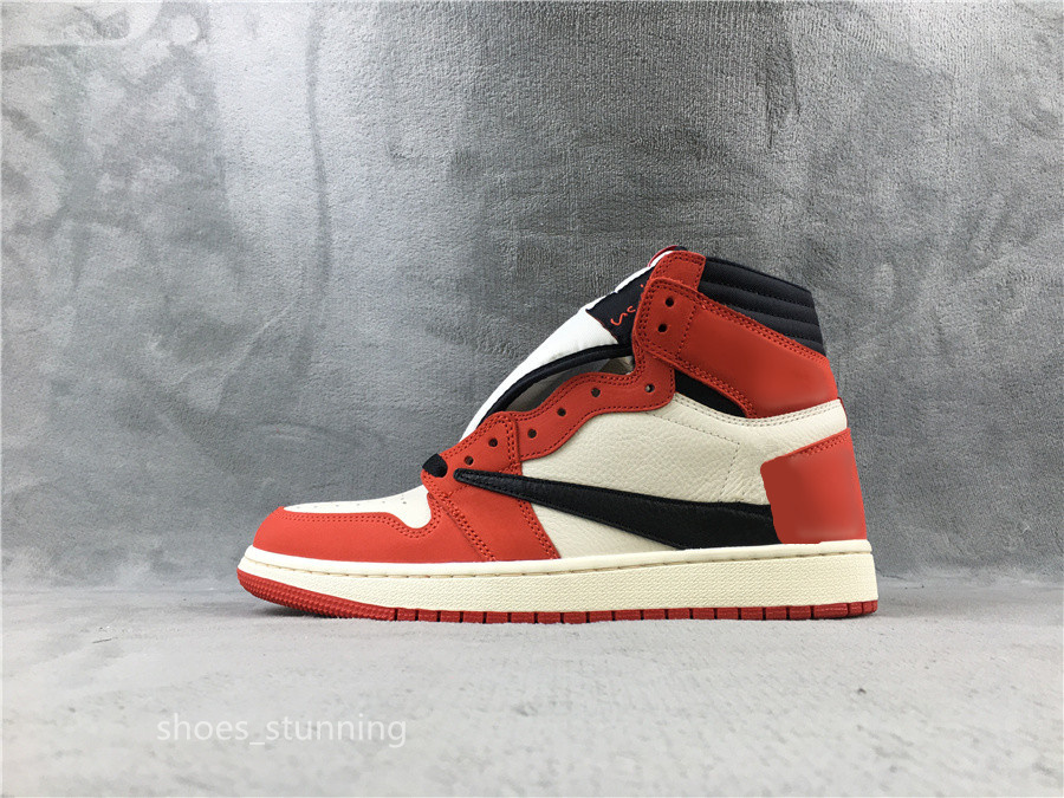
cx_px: 532
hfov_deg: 61.7
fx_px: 891
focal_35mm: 29
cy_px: 399
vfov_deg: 48.2
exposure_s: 1/33
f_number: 2.2
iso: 25
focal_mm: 4.15
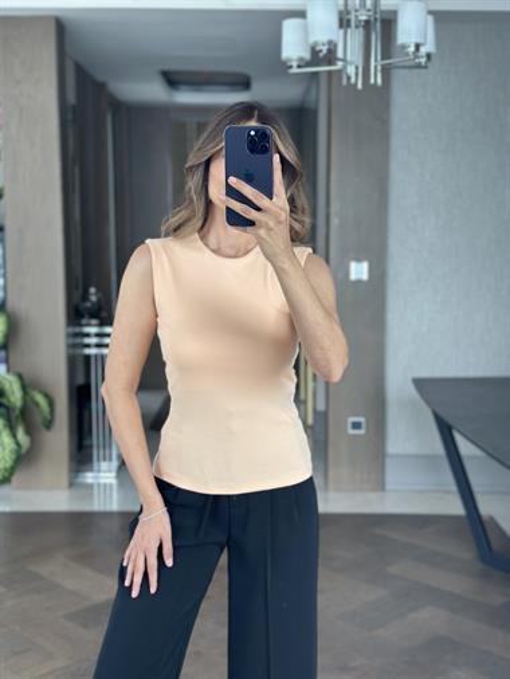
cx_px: 255
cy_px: 340
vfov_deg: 39.6
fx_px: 942
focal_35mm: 48
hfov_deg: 30.3
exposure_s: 1/82
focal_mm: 6.86
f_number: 1.78
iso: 125
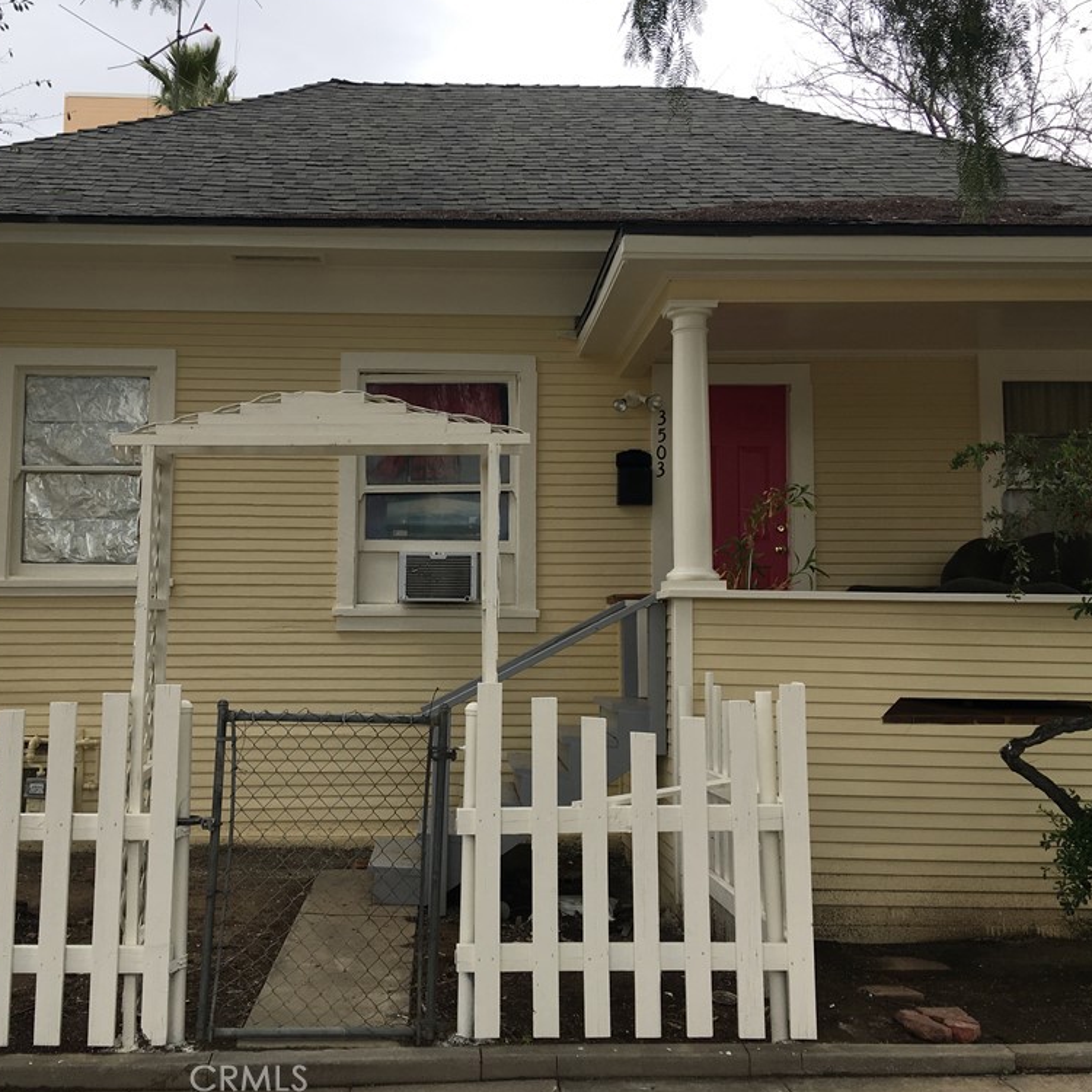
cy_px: 540
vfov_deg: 47.2
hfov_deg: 47.1
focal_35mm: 35
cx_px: 469
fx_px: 1249
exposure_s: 1/377
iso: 25
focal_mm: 4.15
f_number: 2.2
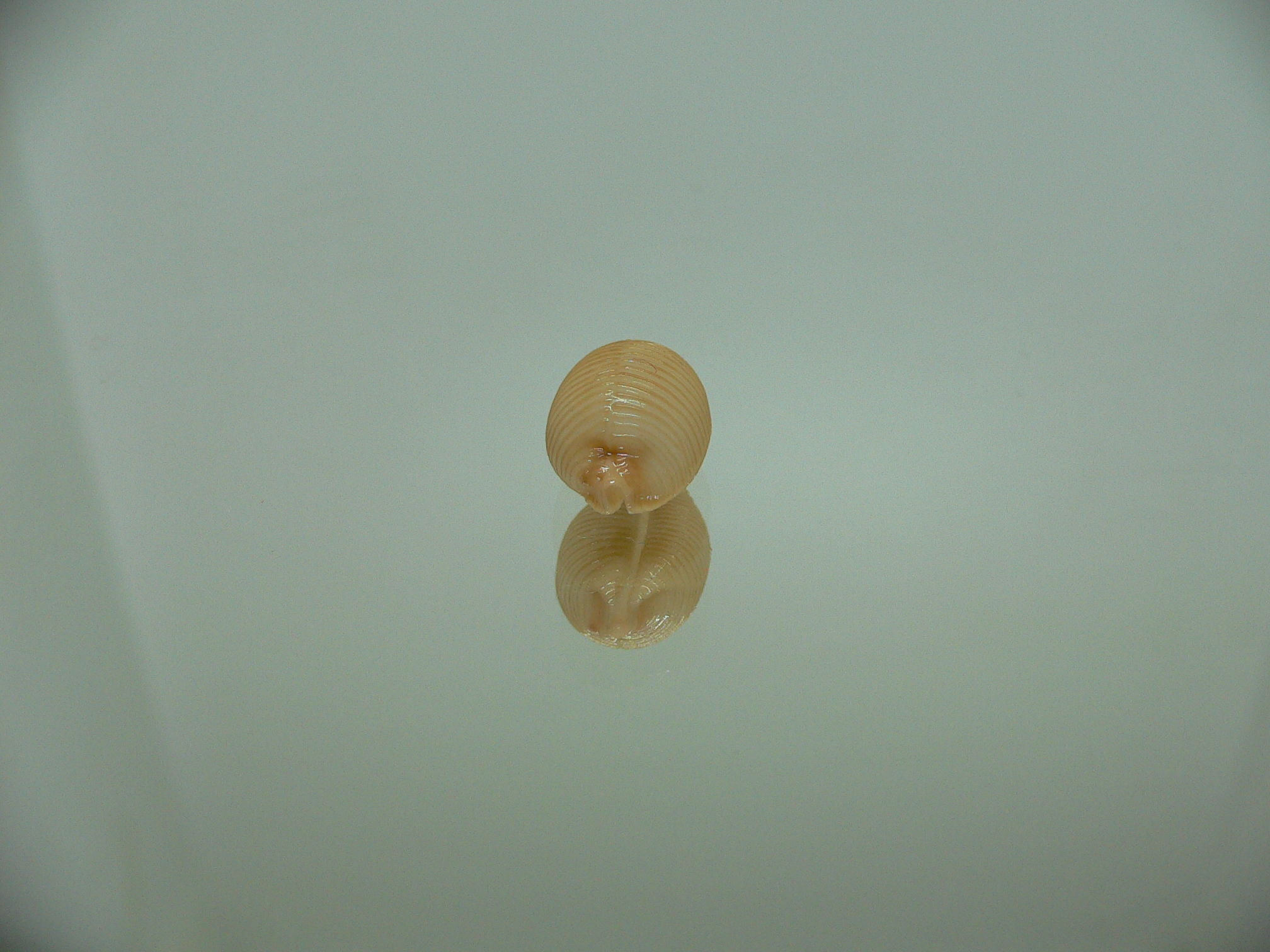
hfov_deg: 52.6
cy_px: 476
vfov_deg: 40.7
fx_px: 1284
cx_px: 635
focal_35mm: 35
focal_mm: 4.6
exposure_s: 1/60
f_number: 2.8
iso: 100
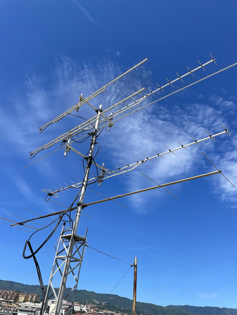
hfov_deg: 53.1
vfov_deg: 67.3
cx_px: 118
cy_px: 158
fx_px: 237
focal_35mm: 26
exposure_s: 1/3861
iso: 32
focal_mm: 4.2
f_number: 1.6
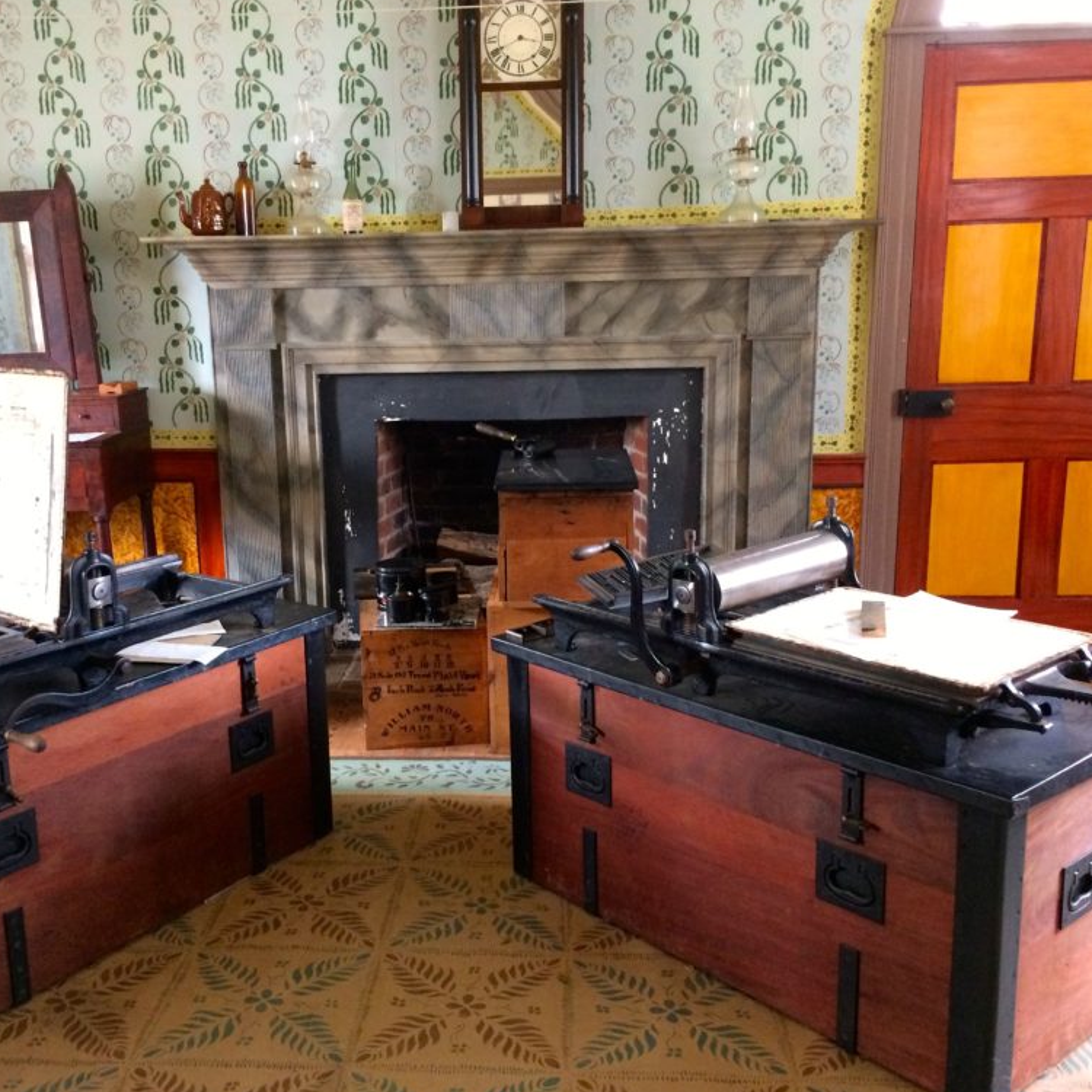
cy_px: 546
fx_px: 1249
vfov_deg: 47.2
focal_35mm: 35
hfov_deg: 47.0
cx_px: 451
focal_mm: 4.15
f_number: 2.2
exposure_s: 1/30
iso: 250
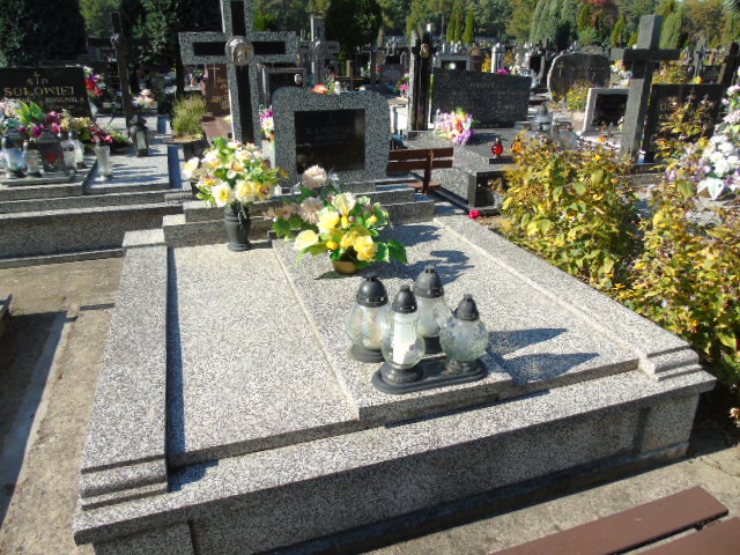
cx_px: 370
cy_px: 278
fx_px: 534
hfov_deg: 69.4
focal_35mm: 25
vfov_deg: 54.9
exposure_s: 1/500
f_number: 3.4
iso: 80
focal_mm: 4.4
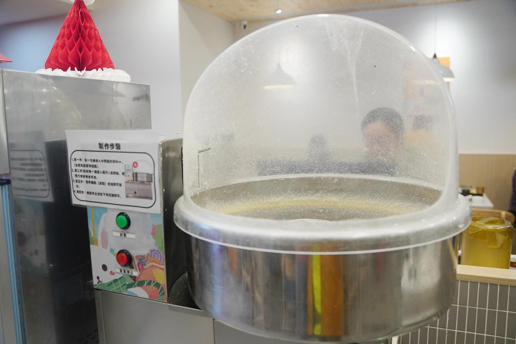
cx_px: 258
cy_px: 172
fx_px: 401
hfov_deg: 65.5
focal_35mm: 28
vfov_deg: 46.4
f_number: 4
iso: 1600
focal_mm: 28
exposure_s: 1/160
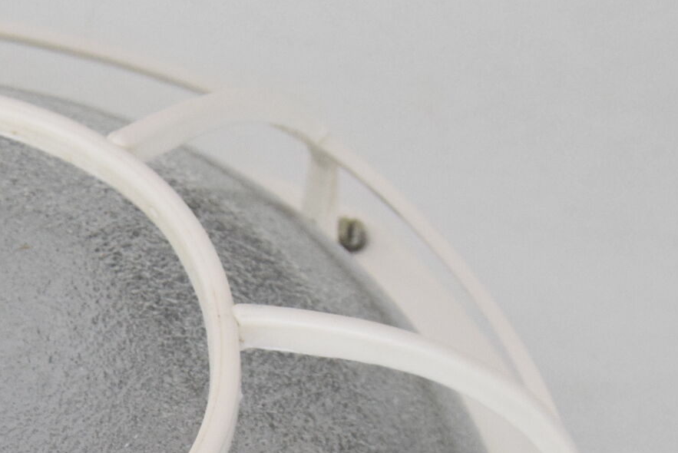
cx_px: -105
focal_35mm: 122
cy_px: 696
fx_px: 2299
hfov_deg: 16.2
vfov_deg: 10.8
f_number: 8
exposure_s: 1/250
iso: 1600
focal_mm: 24
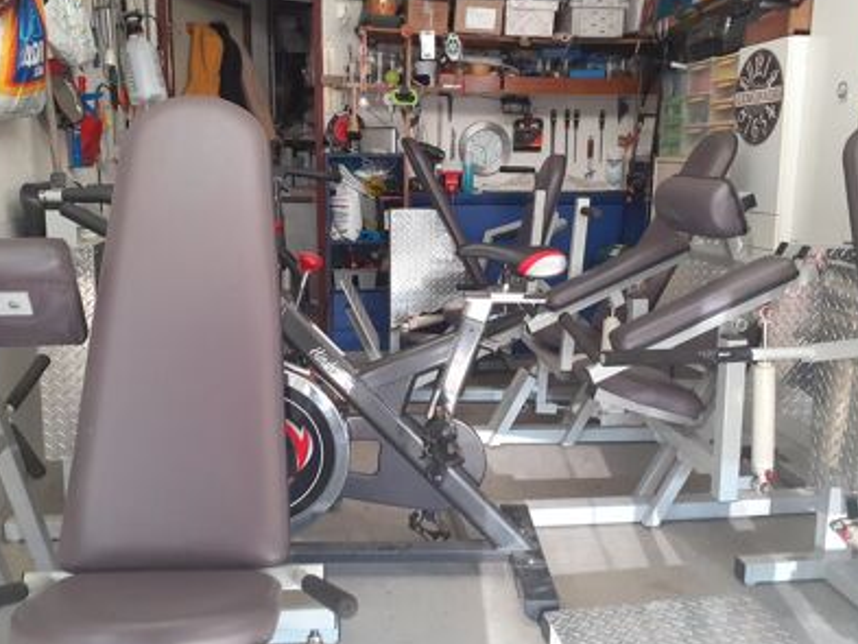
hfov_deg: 55.3
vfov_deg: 43.0
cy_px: 323
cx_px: 430
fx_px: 818
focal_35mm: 33
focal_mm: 3.6
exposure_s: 1/50
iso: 125
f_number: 1.9
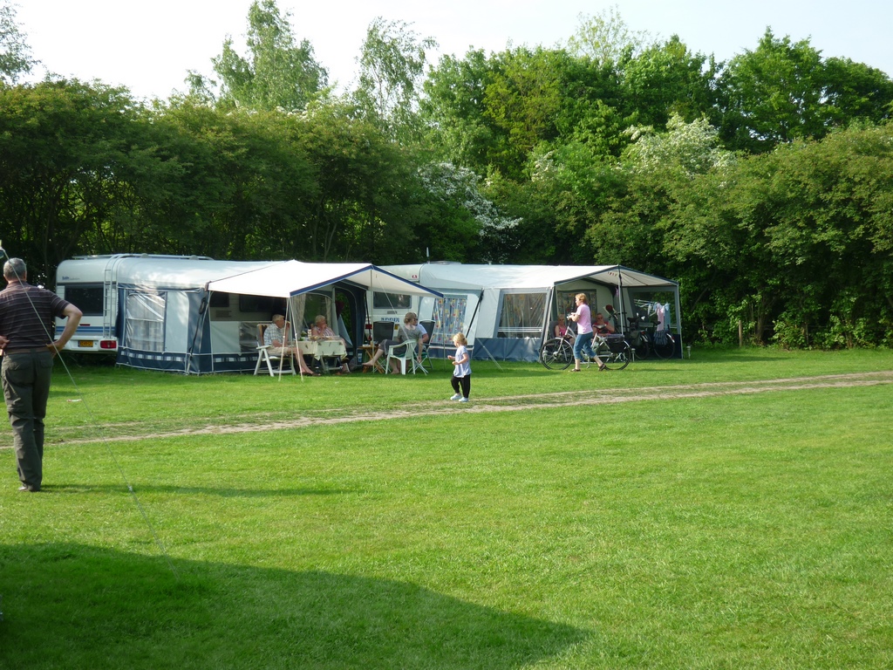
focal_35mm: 60
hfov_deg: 32.2
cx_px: 446
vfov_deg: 24.4
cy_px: 335
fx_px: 1548
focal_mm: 9.9
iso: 80
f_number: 3.6
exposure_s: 1/320
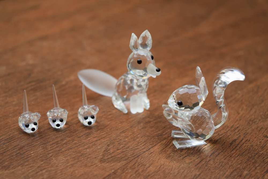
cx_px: 134
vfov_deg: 16.6
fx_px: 614
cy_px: 90
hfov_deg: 24.6
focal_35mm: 82
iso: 800
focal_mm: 55
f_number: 5.6
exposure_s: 1/60
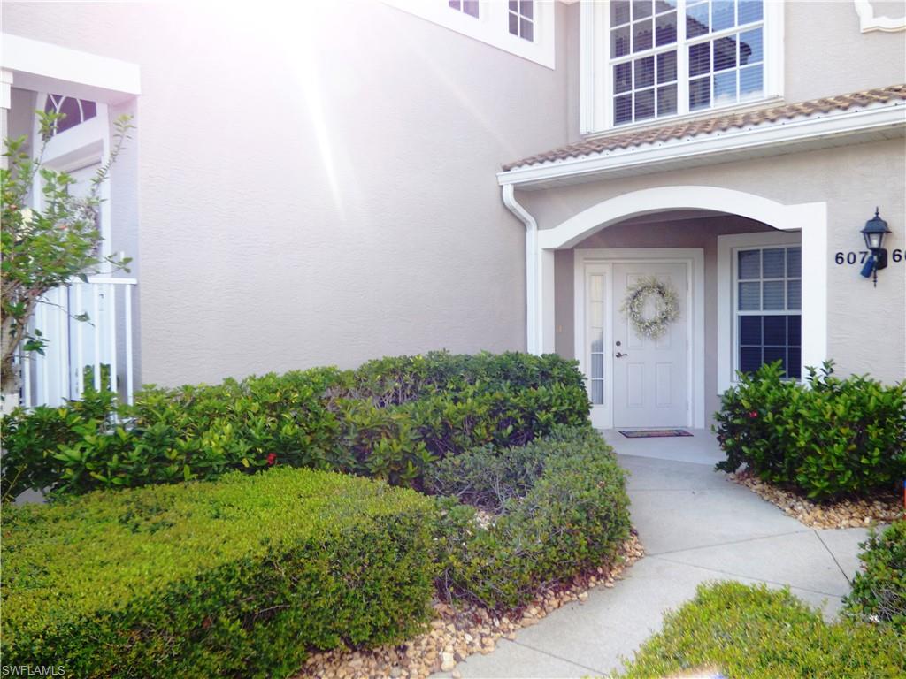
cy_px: 340
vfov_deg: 46.8
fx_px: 785
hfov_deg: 60.0
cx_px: 453
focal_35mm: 30
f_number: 3.3
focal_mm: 5.29
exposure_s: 1/160
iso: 100
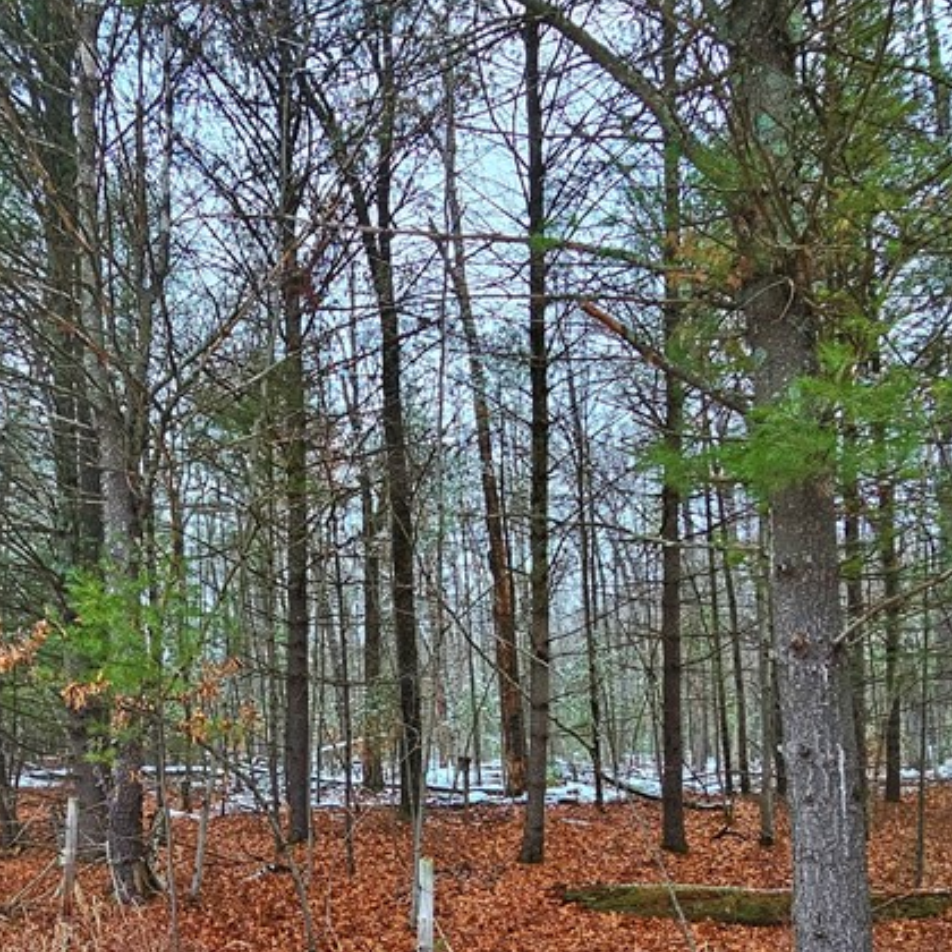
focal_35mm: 28
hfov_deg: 56.0
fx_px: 871
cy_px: 678
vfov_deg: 55.4
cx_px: 311
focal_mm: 2.2
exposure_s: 1/60
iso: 200
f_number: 2.2
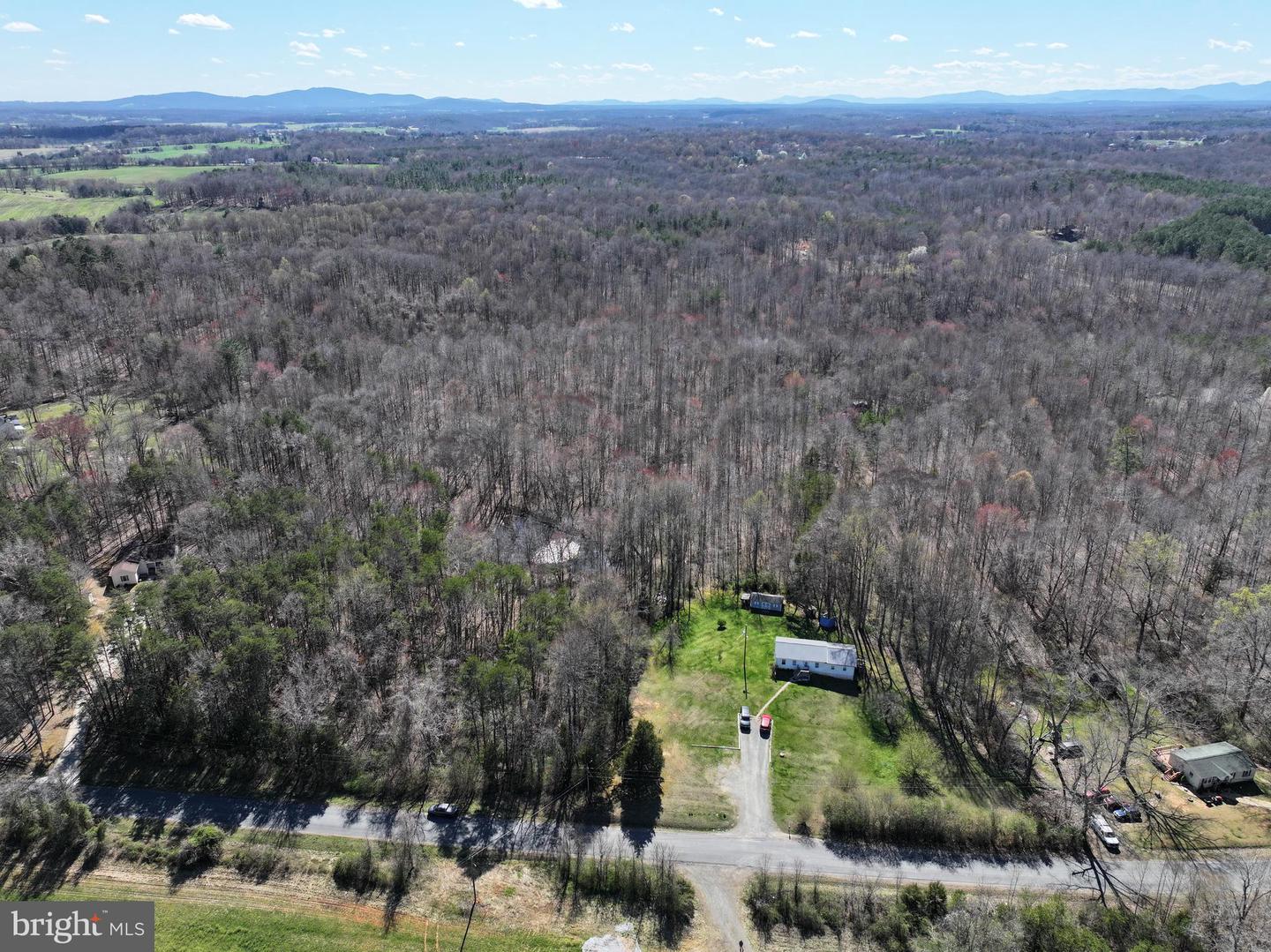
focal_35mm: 24
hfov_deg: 71.6
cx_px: 636
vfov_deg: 56.8
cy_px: 476
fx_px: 881
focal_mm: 12.29
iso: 360
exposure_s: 1/3200
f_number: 2.8
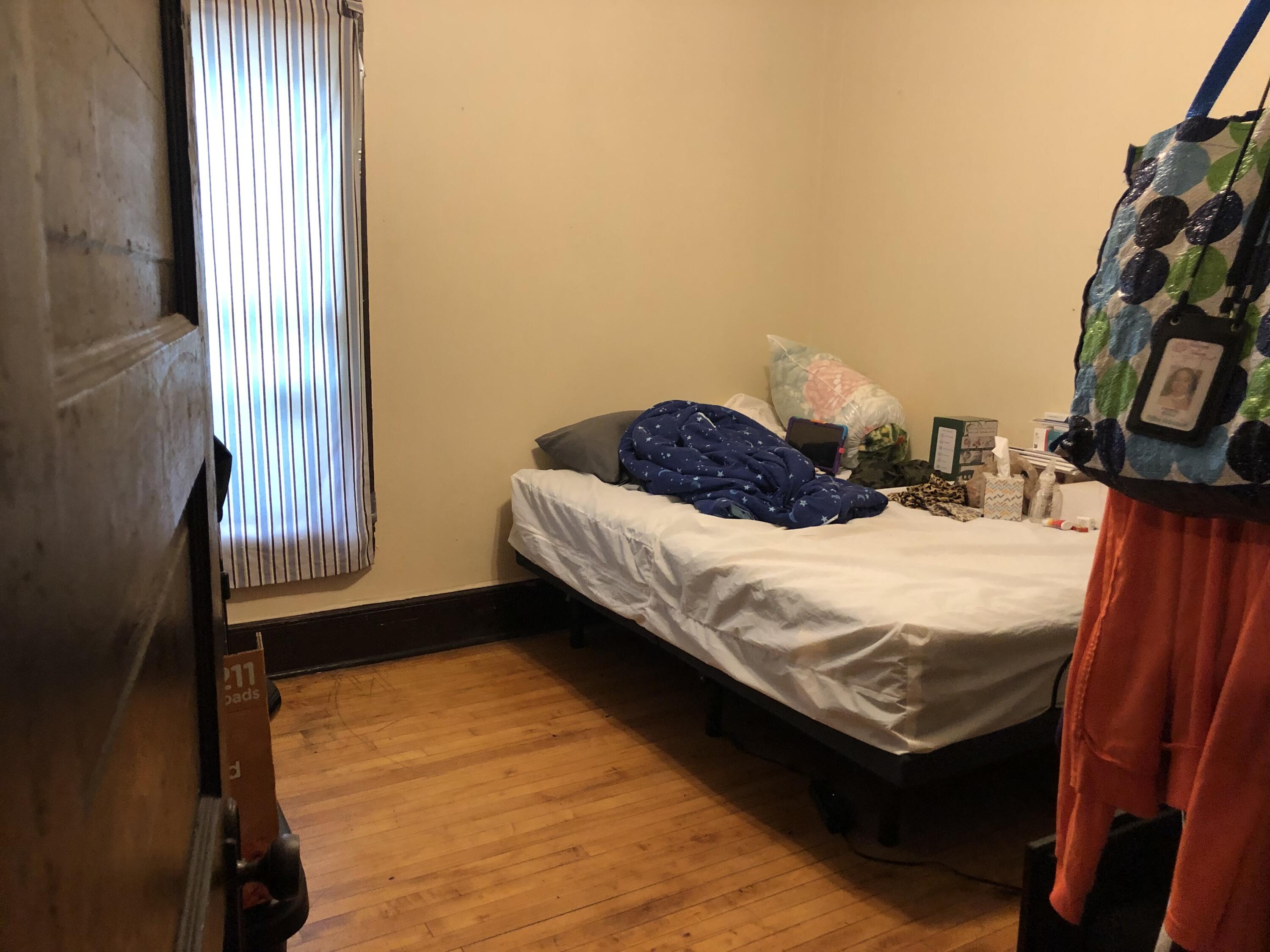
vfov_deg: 49.7
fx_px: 1027
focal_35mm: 28
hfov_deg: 63.4
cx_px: 635
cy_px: 476
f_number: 1.8
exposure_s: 1/15
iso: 64
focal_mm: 3.99
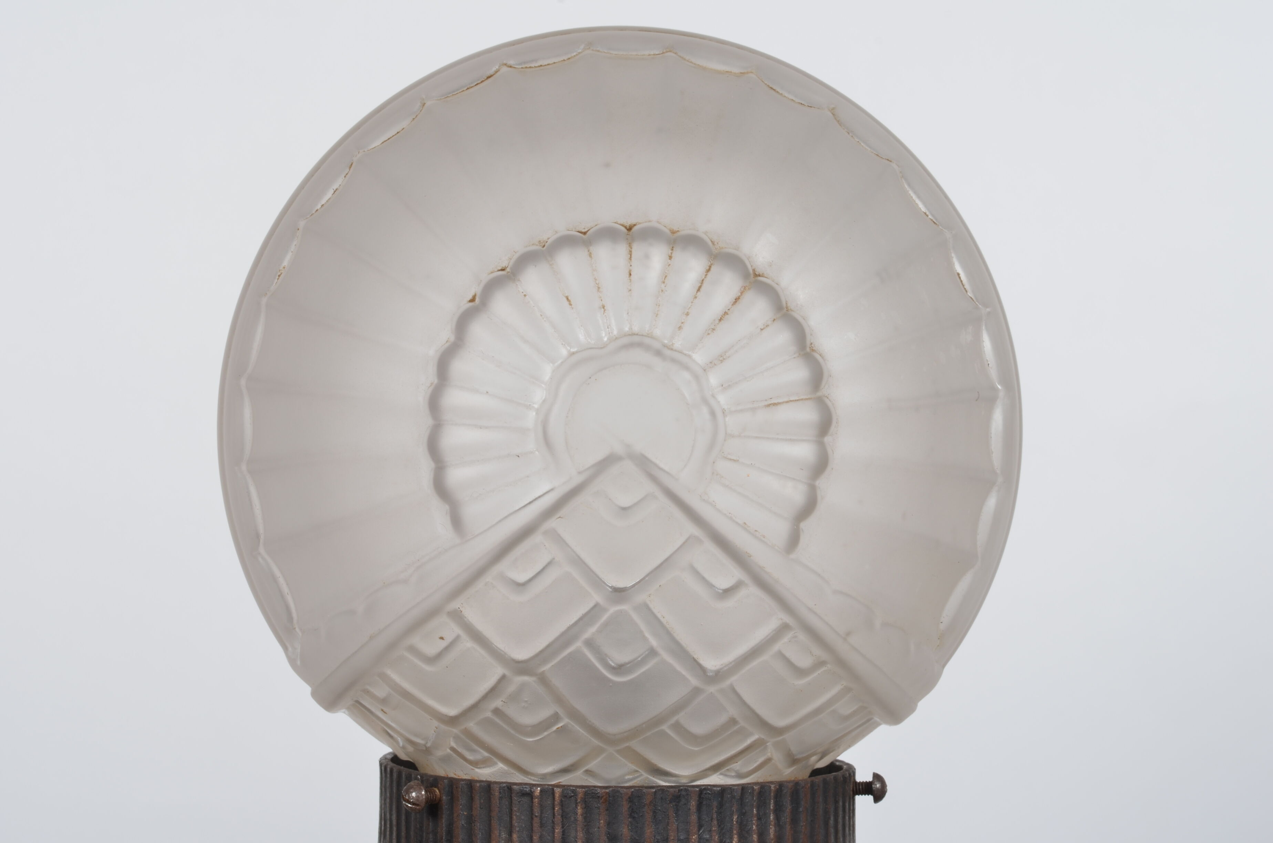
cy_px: 422
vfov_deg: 18.1
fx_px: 2647
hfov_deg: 27.0
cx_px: 636
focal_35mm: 75
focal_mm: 50
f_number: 14
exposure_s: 1/125
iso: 100
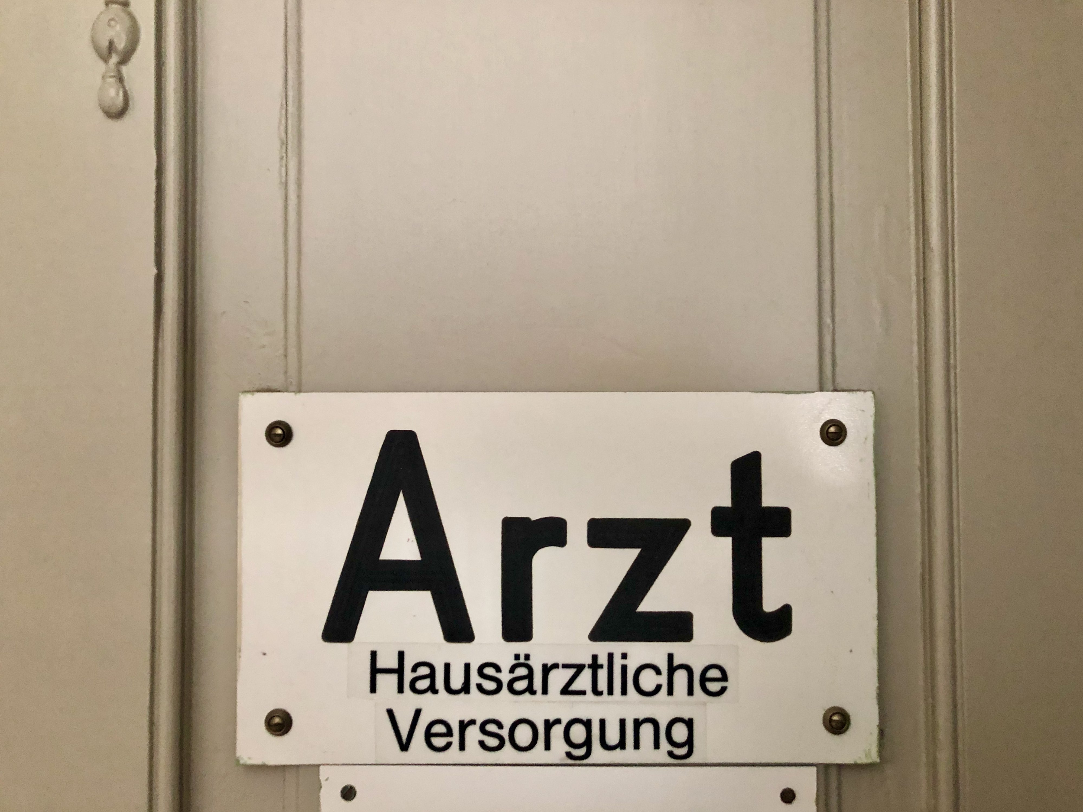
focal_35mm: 28
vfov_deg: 49.7
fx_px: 876
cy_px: 406
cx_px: 542
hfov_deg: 63.4
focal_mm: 4
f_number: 1.8
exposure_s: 1/11
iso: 100
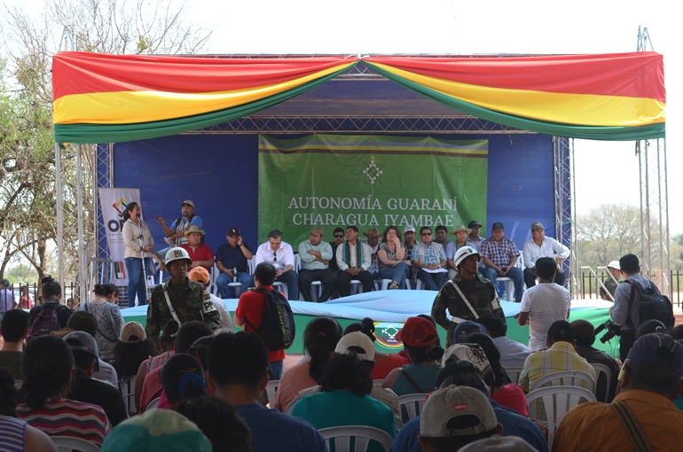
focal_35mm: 60
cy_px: 226
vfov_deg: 22.5
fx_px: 1136
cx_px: 342
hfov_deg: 33.5
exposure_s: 1/200
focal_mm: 40
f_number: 7.1
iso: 200
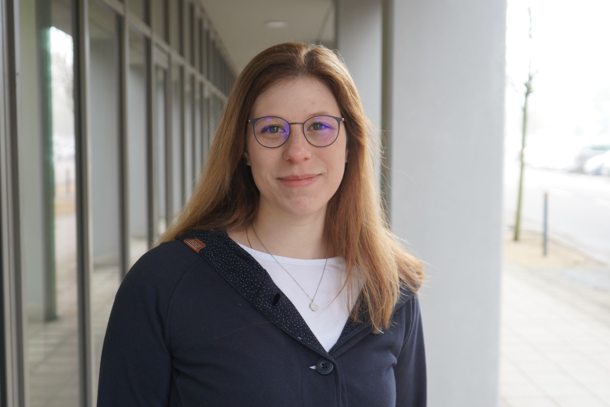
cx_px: 305
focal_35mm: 35
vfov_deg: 37.9
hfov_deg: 54.4
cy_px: 204
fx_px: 593
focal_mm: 35
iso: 800
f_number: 4
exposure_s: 1/160
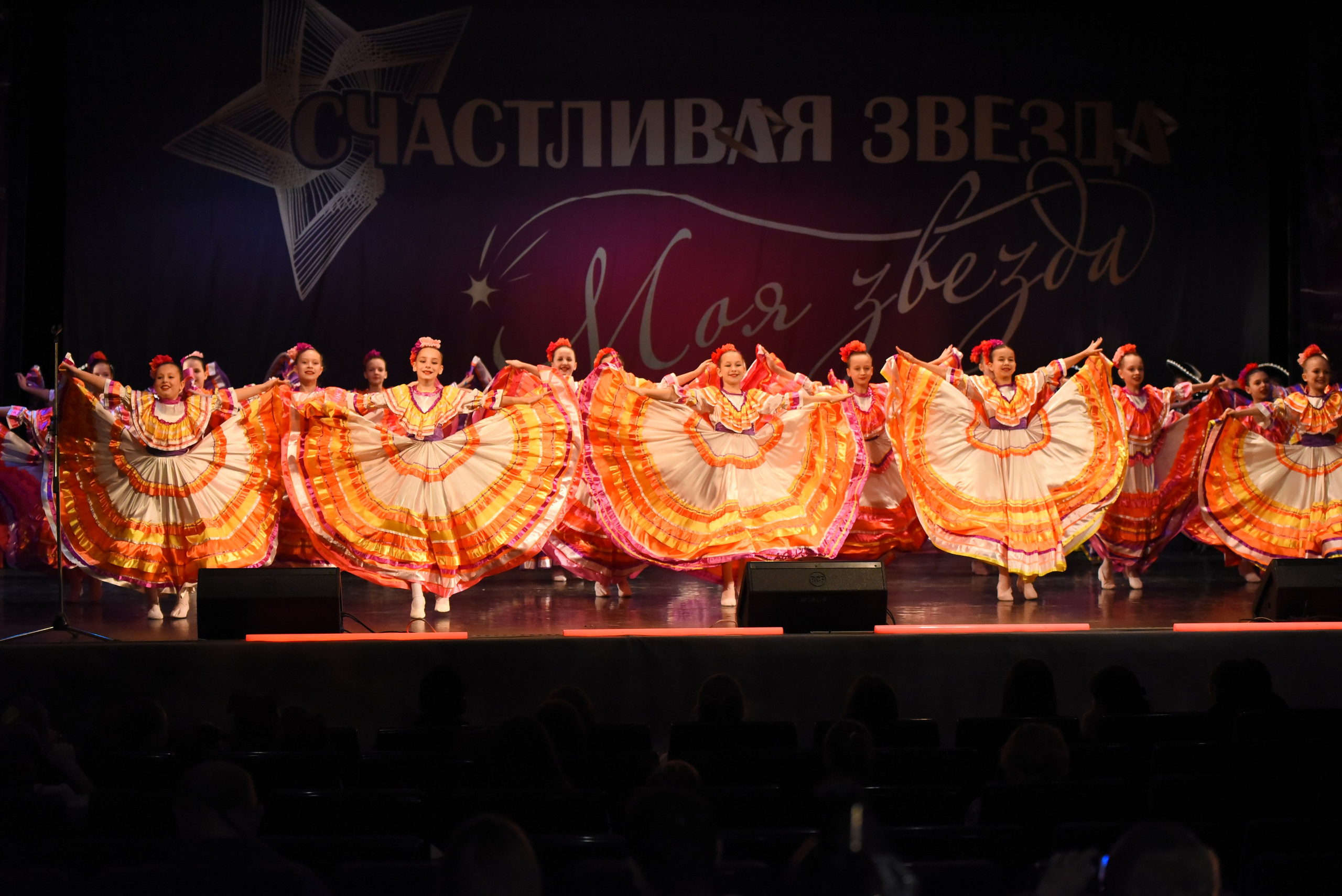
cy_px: 448
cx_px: 671
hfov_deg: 28.8
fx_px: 2610
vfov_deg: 19.5
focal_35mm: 70
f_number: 3.2
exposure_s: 1/800
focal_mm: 70
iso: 5000
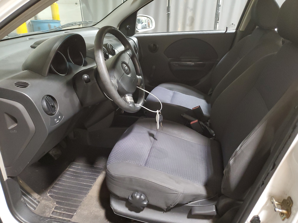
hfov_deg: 67.3
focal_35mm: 26
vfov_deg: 53.1
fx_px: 224
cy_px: 112
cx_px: 149
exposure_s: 1/17
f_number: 1.5
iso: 304
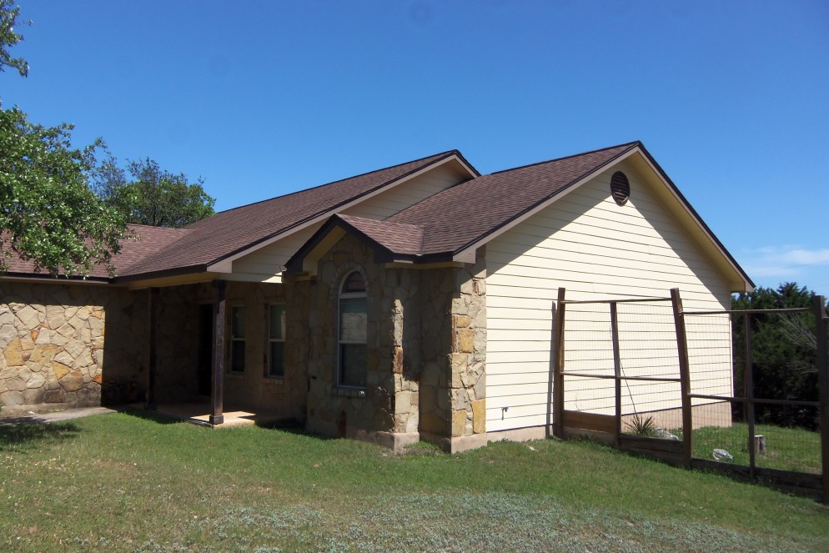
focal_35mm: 30
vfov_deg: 43.6
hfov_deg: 61.9
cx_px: 405
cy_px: 291
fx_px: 691
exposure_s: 1/80
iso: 64
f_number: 10.8
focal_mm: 5.1
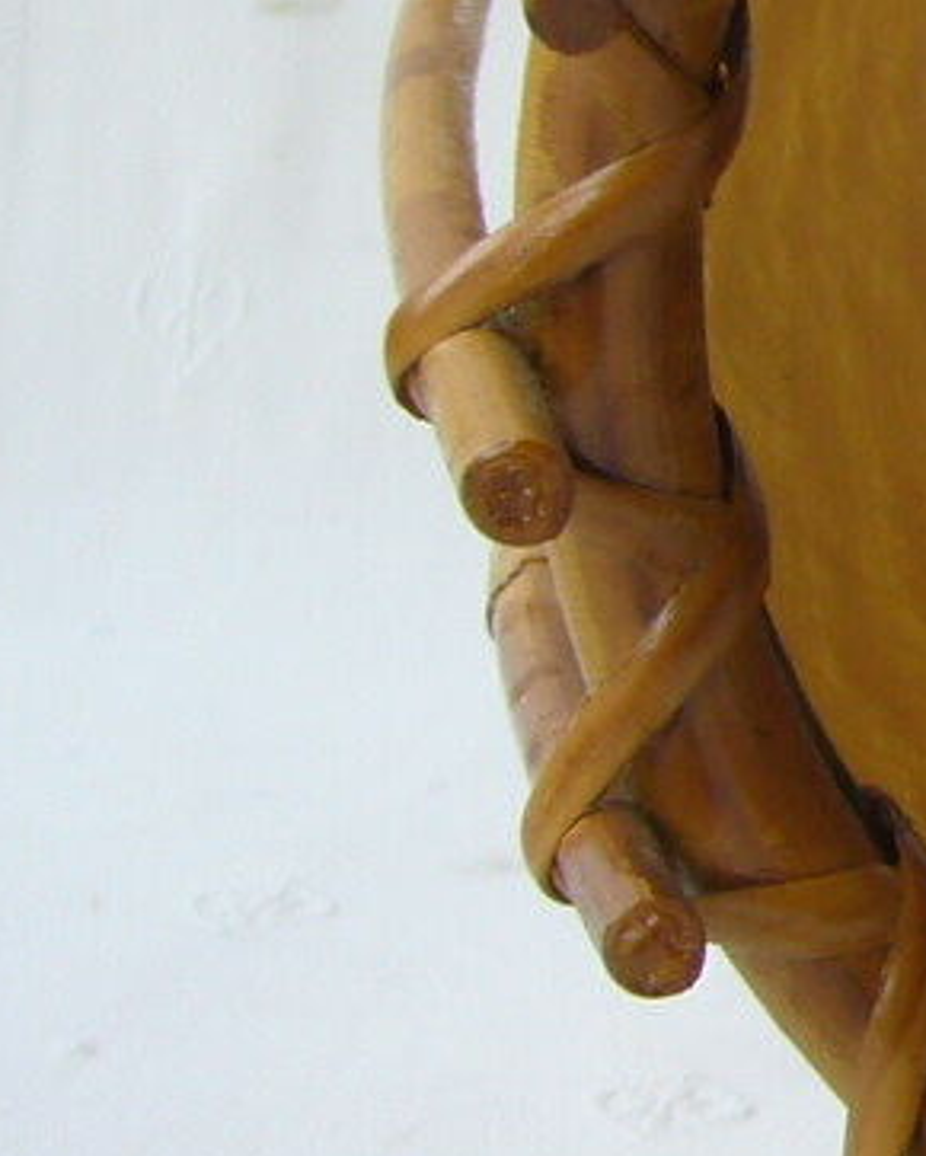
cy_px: 278
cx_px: 2063
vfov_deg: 12.7
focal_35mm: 151
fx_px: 5169
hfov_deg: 9.4
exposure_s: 1/125
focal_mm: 5.8
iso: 80
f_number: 2.8
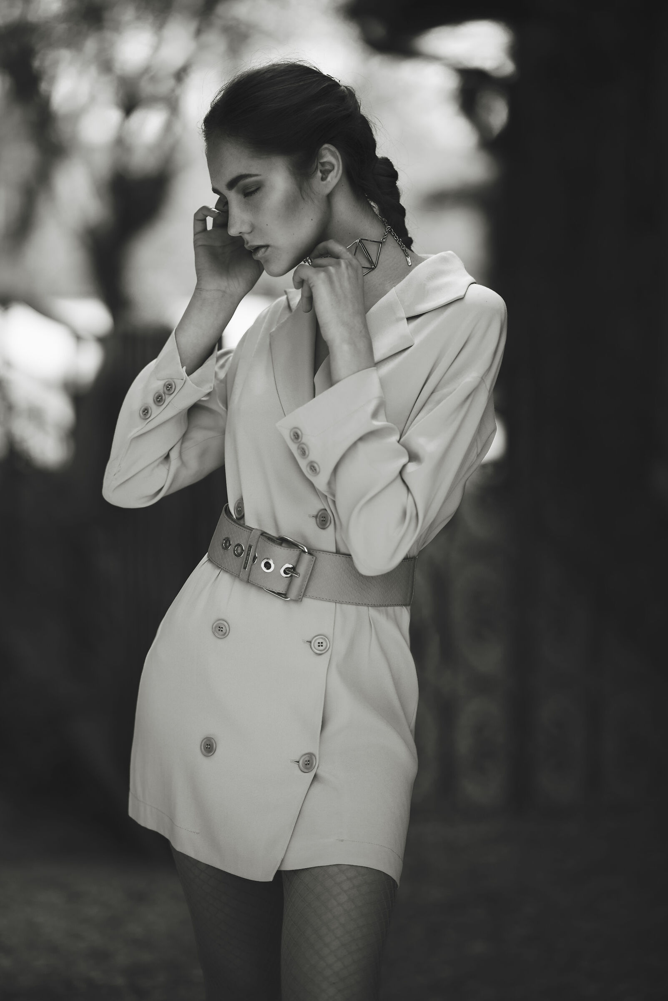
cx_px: 334
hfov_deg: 13.1
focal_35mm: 105
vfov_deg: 19.4
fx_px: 2920
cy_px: 500
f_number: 1.8
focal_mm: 105
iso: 100
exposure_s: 1/1250
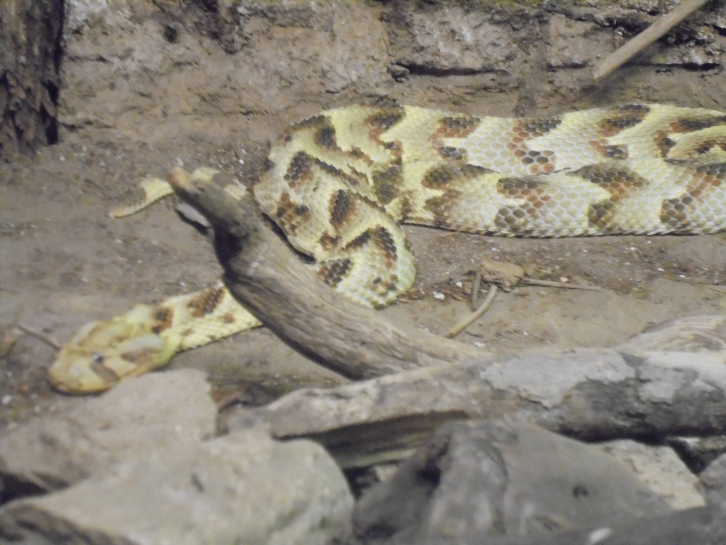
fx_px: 2559
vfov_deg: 12.1
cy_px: 272
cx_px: 363
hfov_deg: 16.1
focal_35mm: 122
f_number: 5.6
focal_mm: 21.8
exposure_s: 1/20
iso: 800
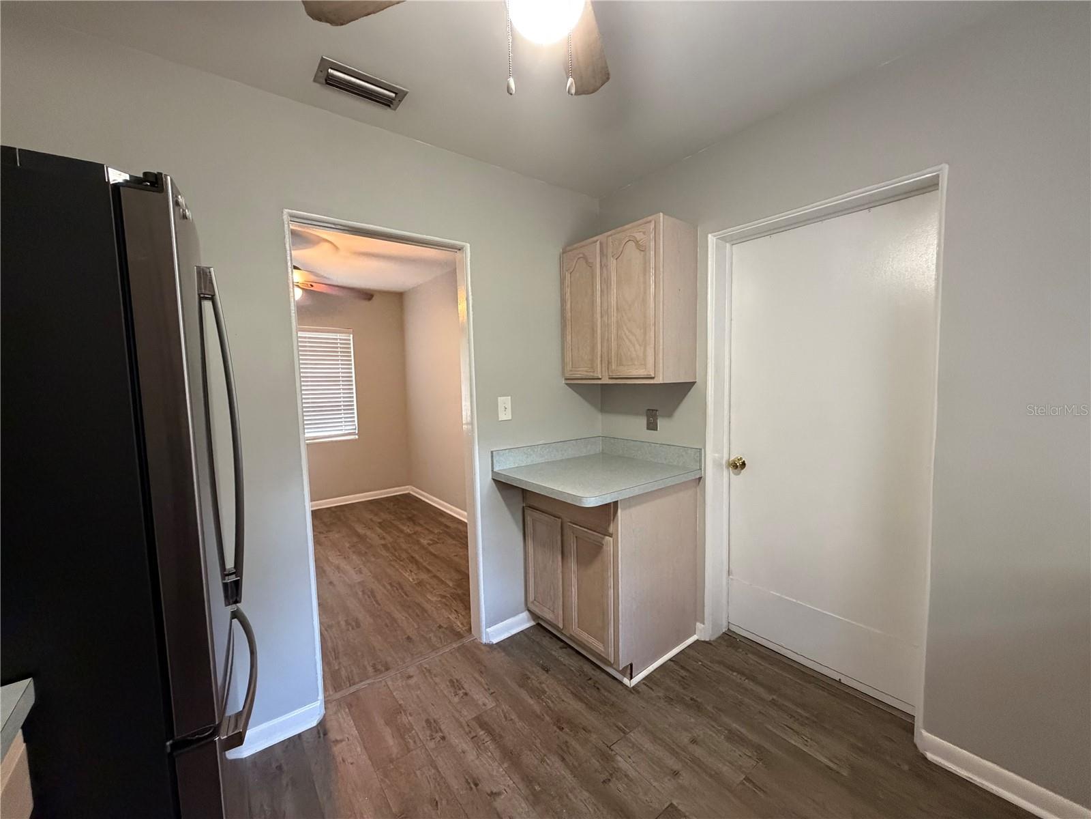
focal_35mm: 14
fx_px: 441
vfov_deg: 85.7
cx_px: 546
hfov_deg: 102.1
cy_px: 410
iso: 640
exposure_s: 1/60
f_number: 2.2
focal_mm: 2.22
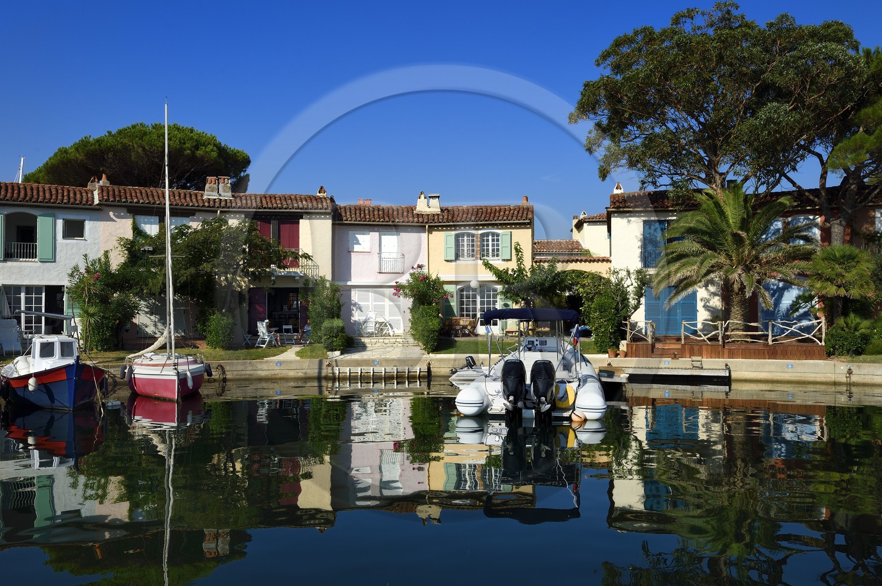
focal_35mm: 29
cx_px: 441
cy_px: 293
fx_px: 710
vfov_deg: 44.9
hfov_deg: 63.7
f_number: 11
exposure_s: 1/320
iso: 200
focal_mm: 29
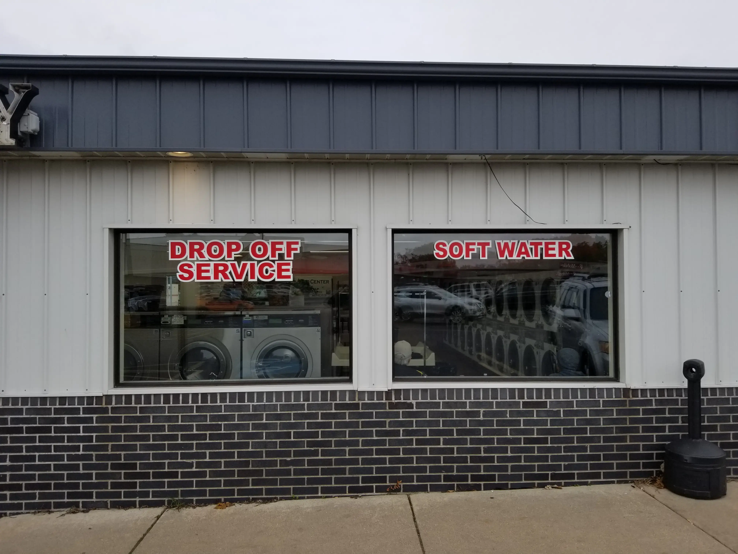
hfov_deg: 67.3
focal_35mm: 26
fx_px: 554
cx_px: 369
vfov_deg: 53.1
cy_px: 277
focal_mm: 4.3
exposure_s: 1/870
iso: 50
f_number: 1.7
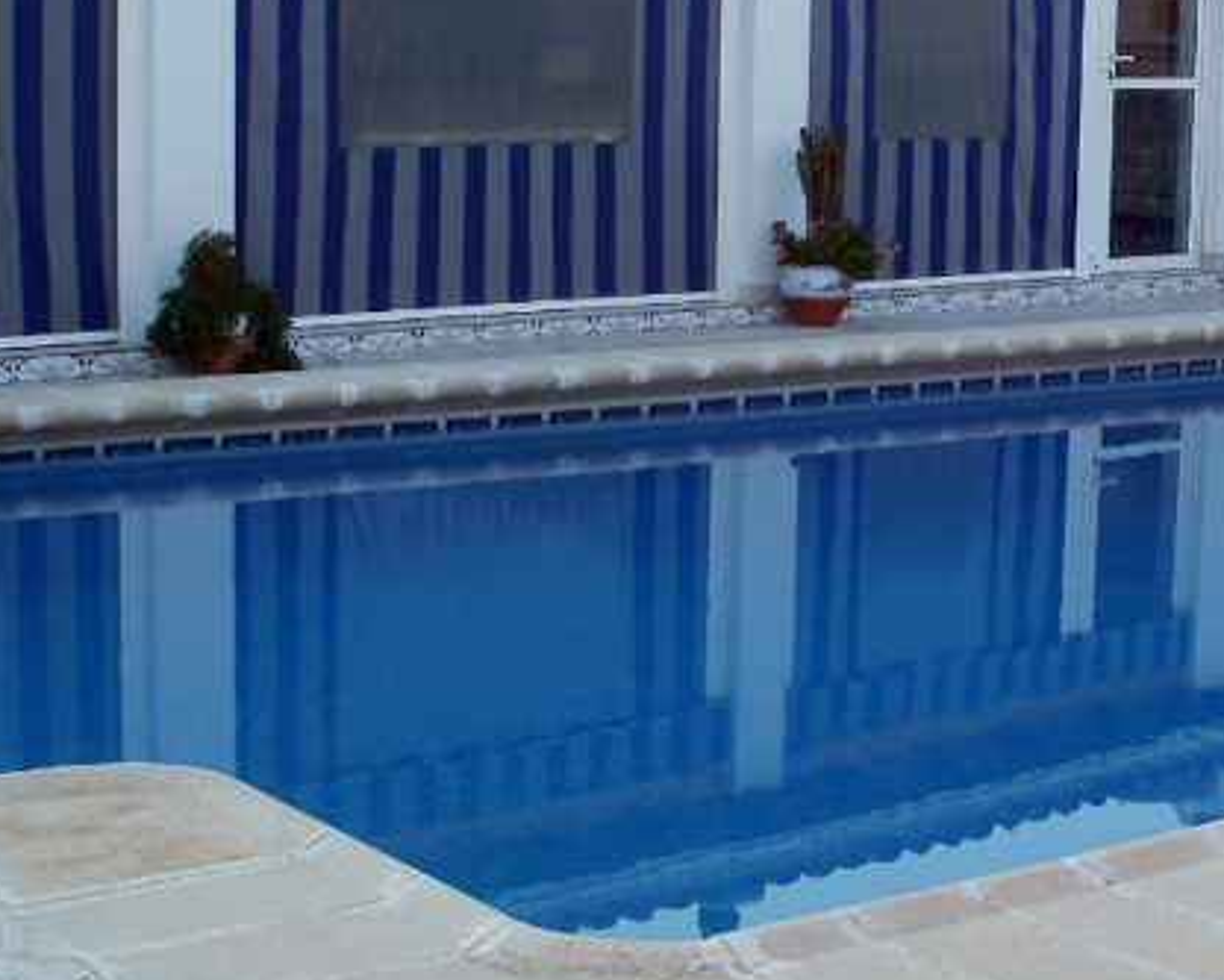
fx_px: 2754
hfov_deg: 24.8
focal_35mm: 76
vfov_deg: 20.2
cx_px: 877
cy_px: 458
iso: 100
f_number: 3.5
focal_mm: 6.3
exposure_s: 1/200
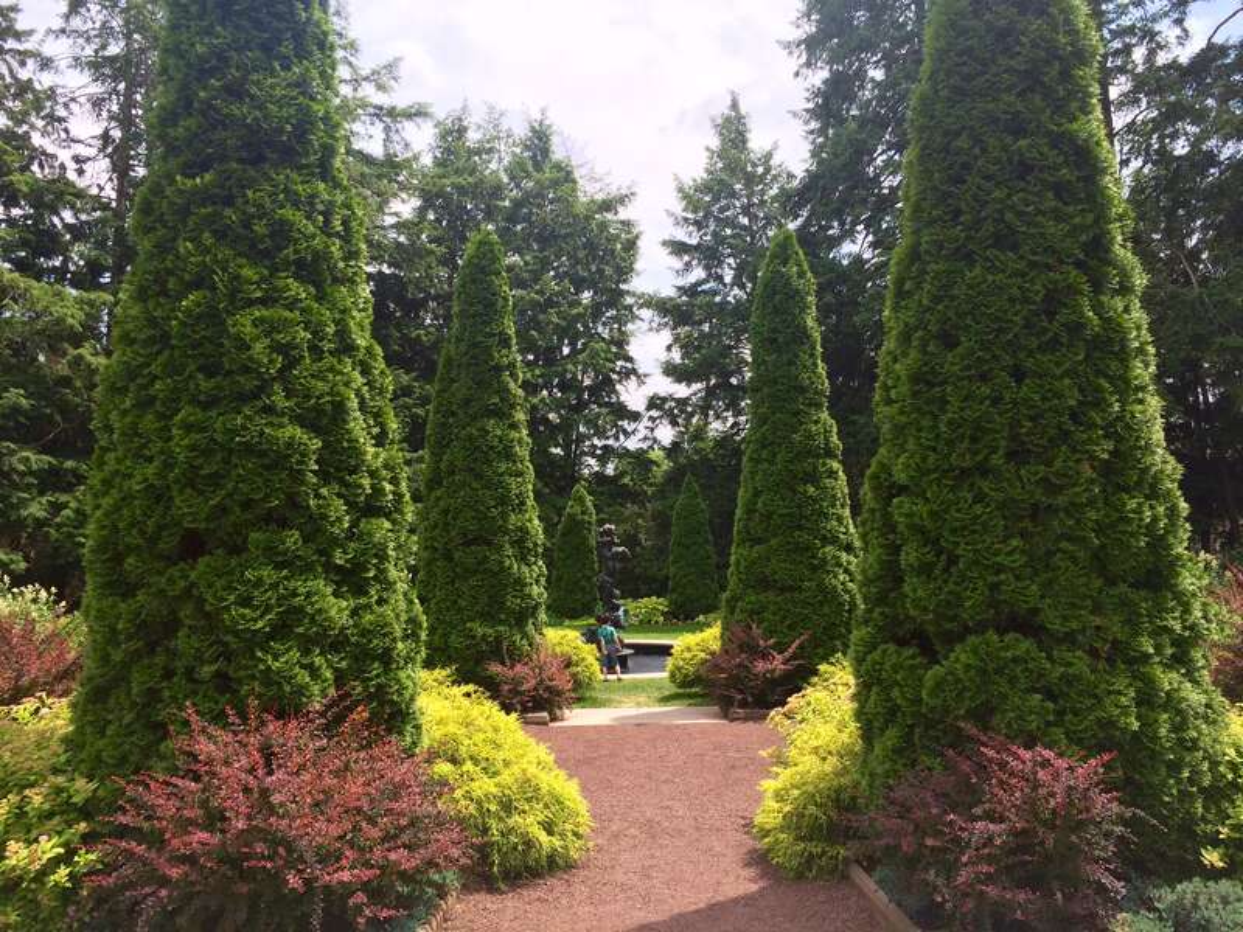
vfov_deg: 48.2
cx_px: 622
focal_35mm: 29
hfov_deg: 61.7
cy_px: 466
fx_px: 1041
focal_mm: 4.15
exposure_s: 1/1109
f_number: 2.2
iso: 32
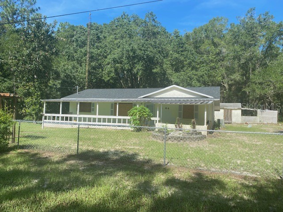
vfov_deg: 53.1
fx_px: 213
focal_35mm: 26
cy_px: 106
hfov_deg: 67.3
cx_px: 142
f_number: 1.8
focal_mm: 4.25
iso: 32
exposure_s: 1/1779
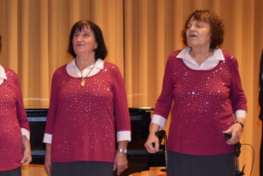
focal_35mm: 124
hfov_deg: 16.2
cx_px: 13
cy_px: 163
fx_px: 907
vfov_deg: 11.0
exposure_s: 1/60
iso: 2500
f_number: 4.5
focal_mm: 32
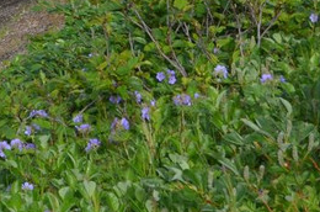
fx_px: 2102
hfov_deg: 8.5
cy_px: -166
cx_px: -165
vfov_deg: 5.7
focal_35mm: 237
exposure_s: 1/250
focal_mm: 34
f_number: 8
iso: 140
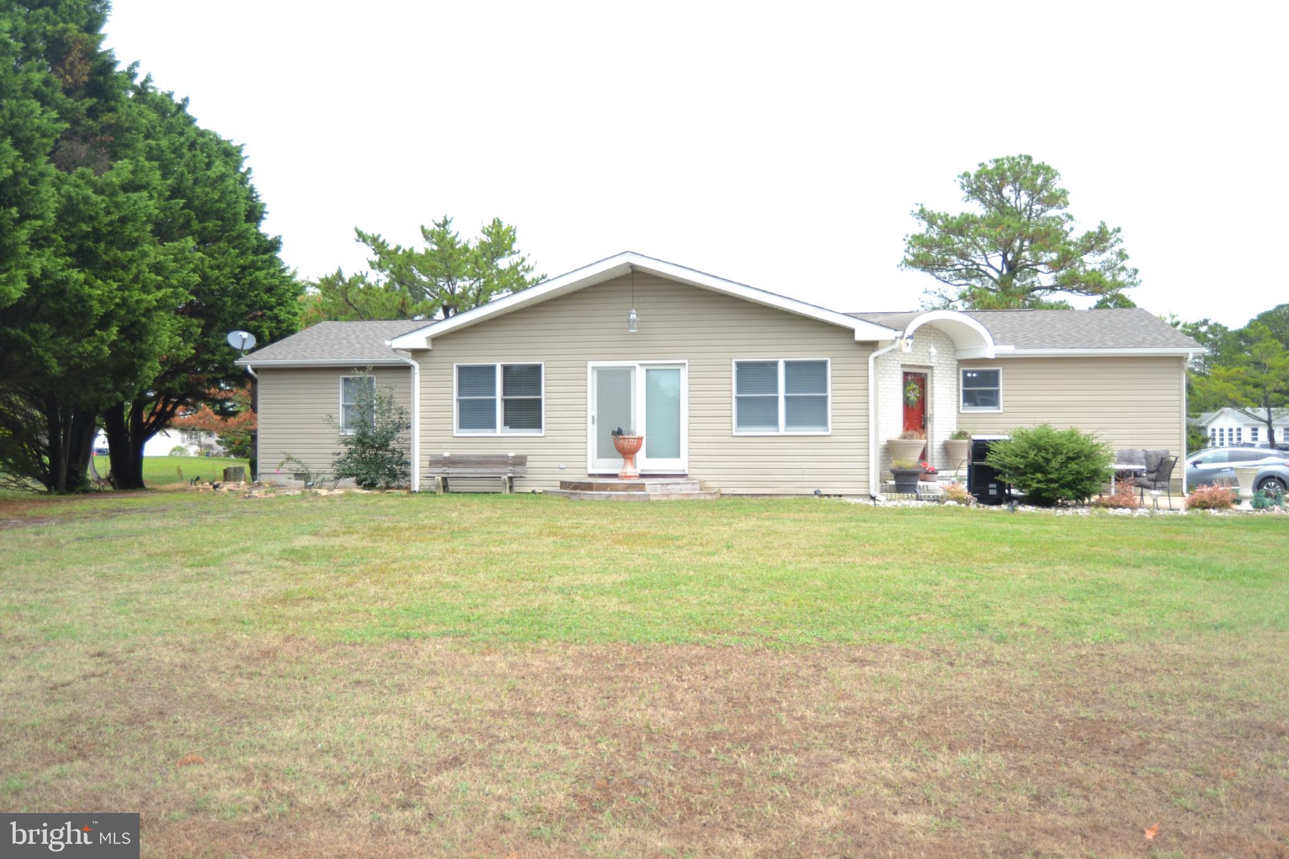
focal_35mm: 30
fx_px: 1074
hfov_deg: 61.9
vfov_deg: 43.6
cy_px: 430
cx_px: 644
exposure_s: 1/250
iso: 100
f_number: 8
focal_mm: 20
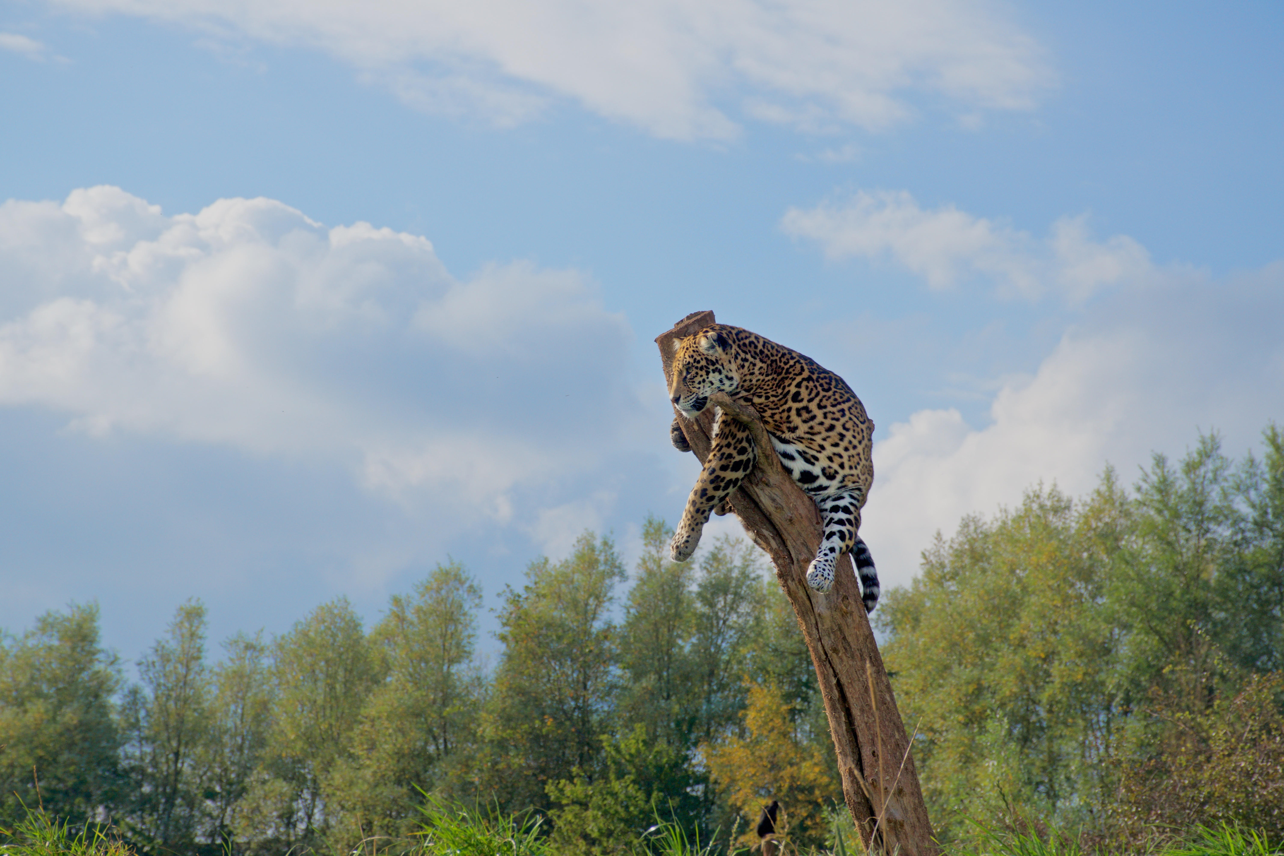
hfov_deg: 16.1
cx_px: 642
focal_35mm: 128
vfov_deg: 10.8
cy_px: 428
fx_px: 4547
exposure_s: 1/500
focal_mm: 85
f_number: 11
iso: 200
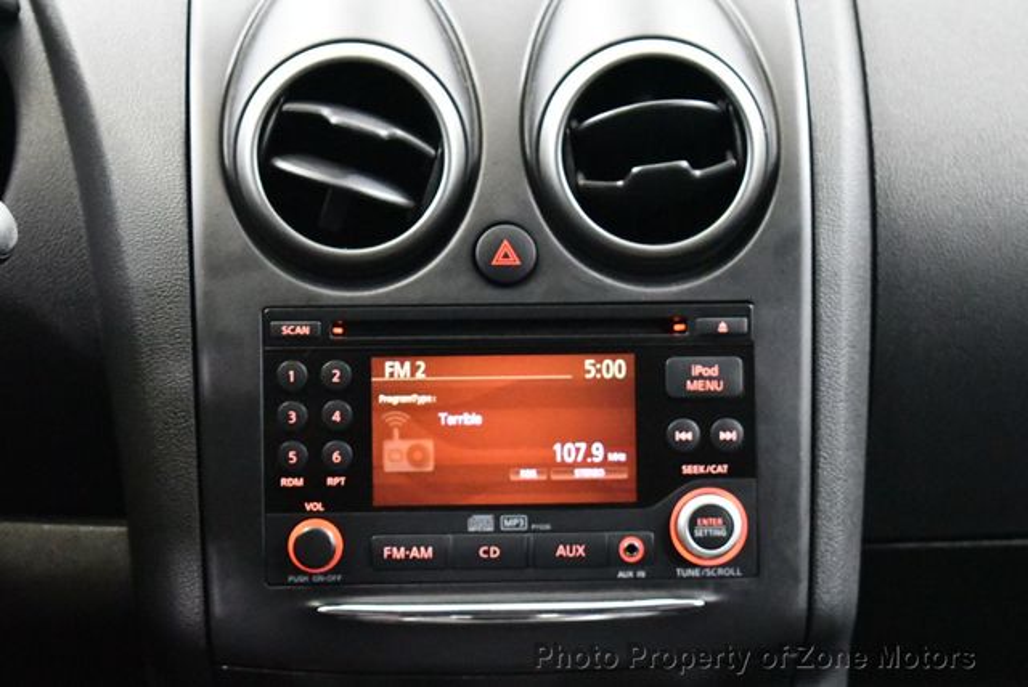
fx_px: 3144
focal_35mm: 110
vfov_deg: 12.5
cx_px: 514
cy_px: 344
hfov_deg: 18.6
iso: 12800
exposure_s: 1/60
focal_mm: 55
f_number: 5.6
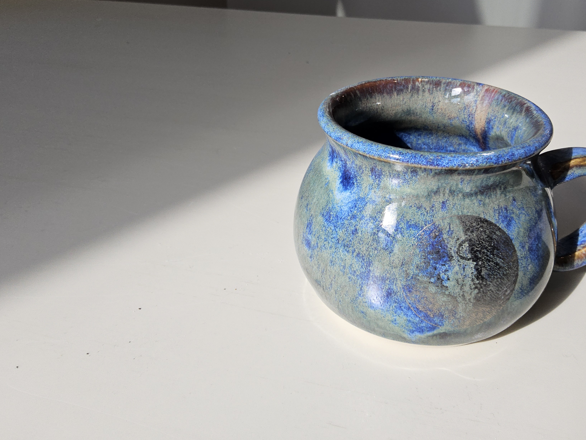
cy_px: 164
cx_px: 327
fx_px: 491
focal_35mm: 29
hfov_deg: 61.5
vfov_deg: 47.8
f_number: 2
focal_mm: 3.08
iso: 64
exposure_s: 1/120
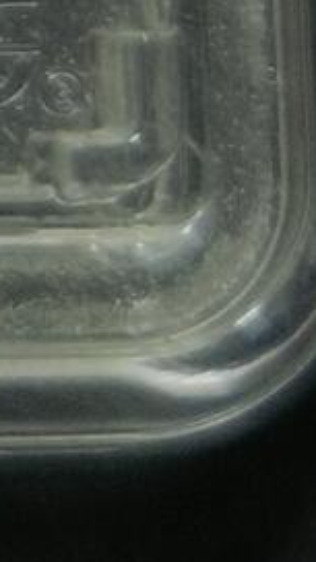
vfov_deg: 4.8
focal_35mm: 425
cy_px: -1120
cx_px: -1039
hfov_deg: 2.8
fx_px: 6331
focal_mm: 6.67
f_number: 1.9
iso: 50
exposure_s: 1/132
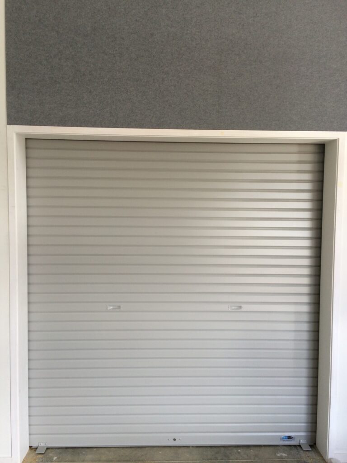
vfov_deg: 61.7
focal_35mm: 29
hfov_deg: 48.2
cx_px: 174
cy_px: 232
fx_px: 388
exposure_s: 1/50
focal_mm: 4.15
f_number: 2.2
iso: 40
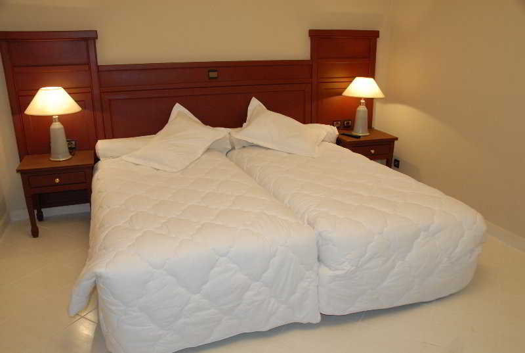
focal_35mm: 27
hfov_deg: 67.3
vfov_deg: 48.1
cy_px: 176
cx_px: 262
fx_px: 395
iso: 800
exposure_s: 1/30
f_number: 6.3
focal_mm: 18
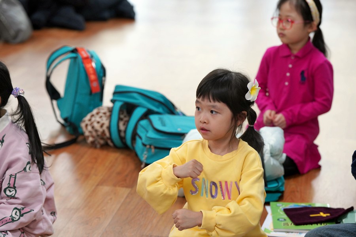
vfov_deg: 12.8
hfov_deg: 19.1
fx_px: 1058
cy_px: 118
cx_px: 178
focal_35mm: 107
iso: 1250
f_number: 4
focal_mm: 107
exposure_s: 1/160
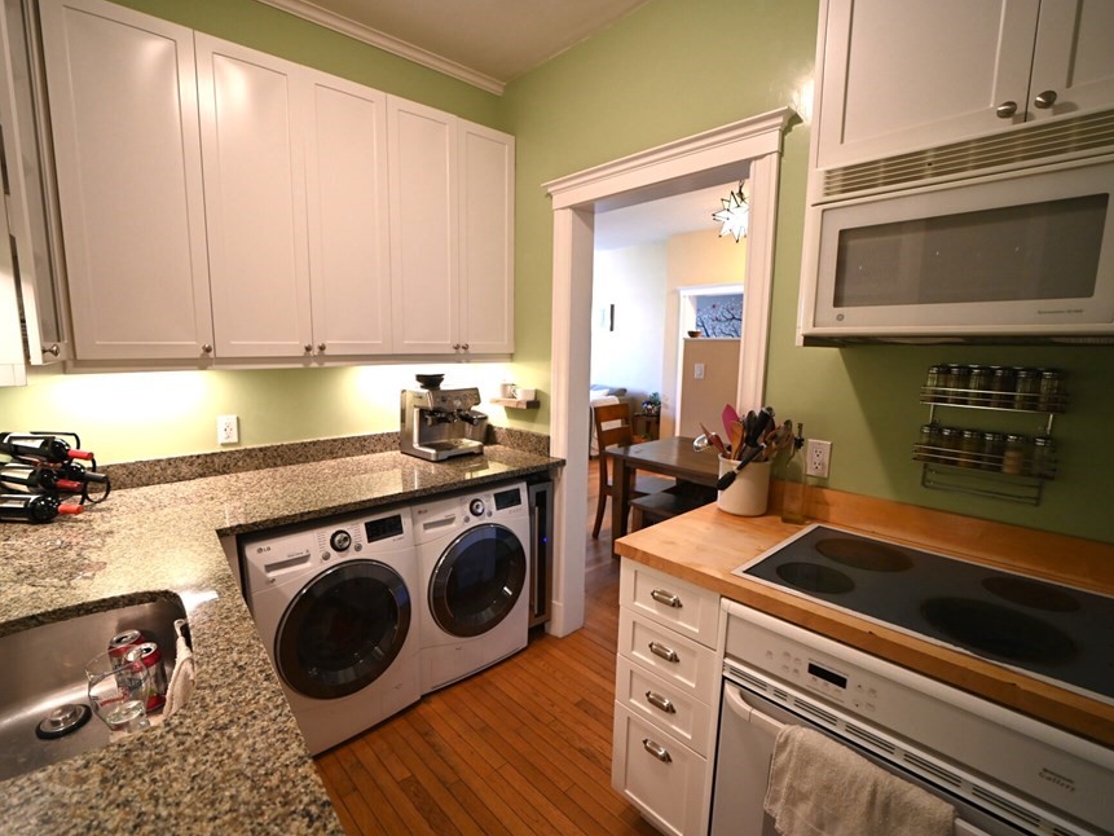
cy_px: 418
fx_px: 515
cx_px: 527
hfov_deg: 94.4
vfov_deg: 78.1
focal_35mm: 16
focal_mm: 14
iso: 1250
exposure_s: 1/125
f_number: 2.8
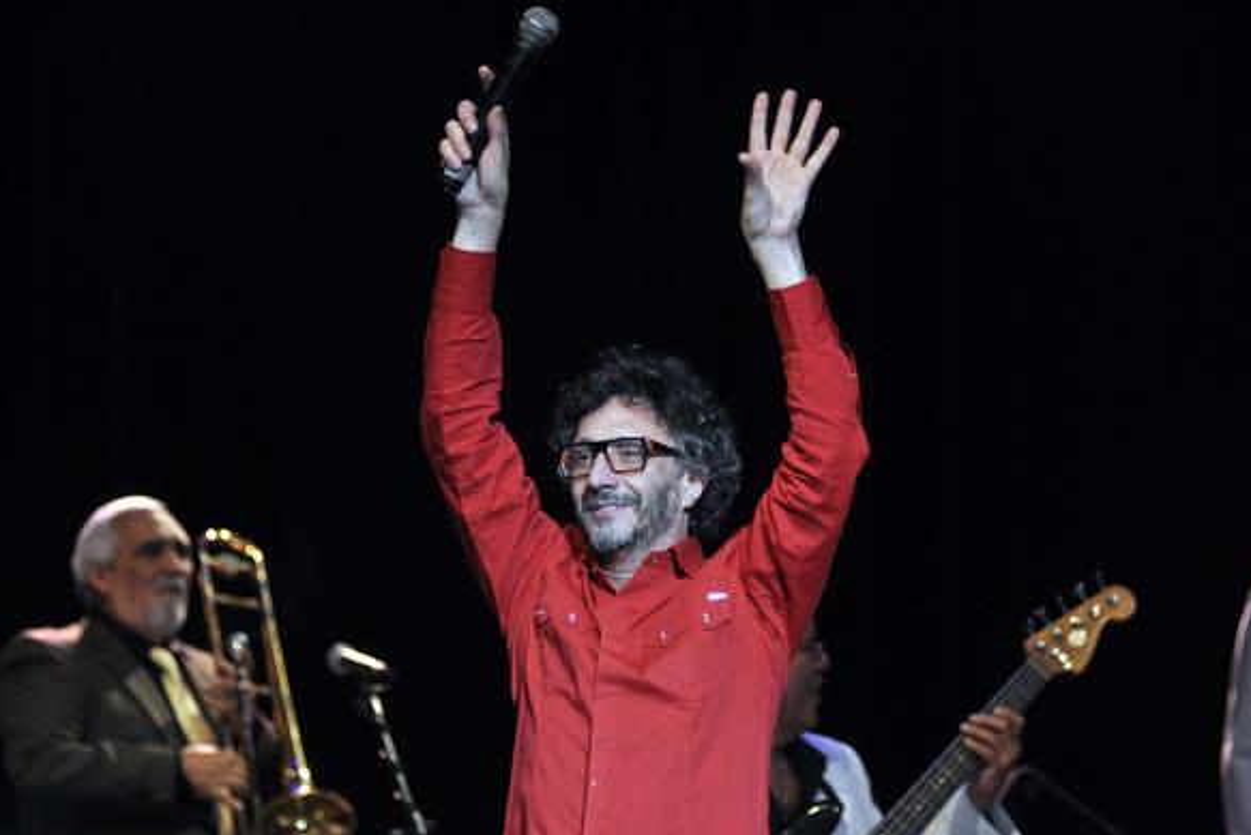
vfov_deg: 6.2
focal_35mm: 224
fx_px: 7769
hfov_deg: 9.2
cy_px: 424
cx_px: 642
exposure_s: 1/500
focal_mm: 145
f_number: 2.8
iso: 800
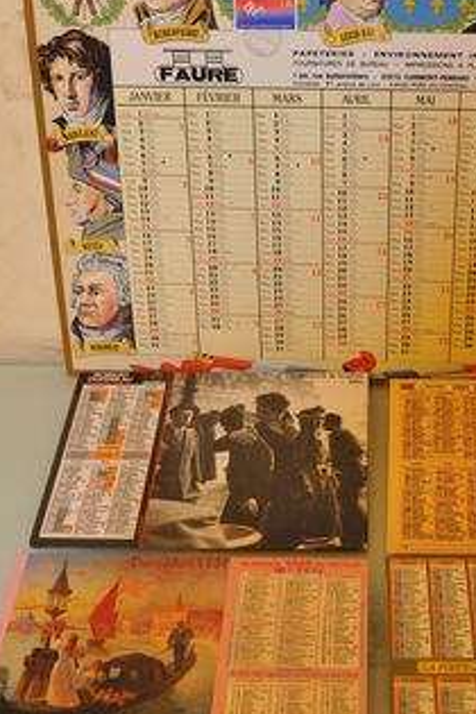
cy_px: 306
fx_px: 1189
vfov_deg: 33.4
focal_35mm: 60
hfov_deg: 22.4
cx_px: 359
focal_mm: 21
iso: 800
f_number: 3.8
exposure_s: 1/60
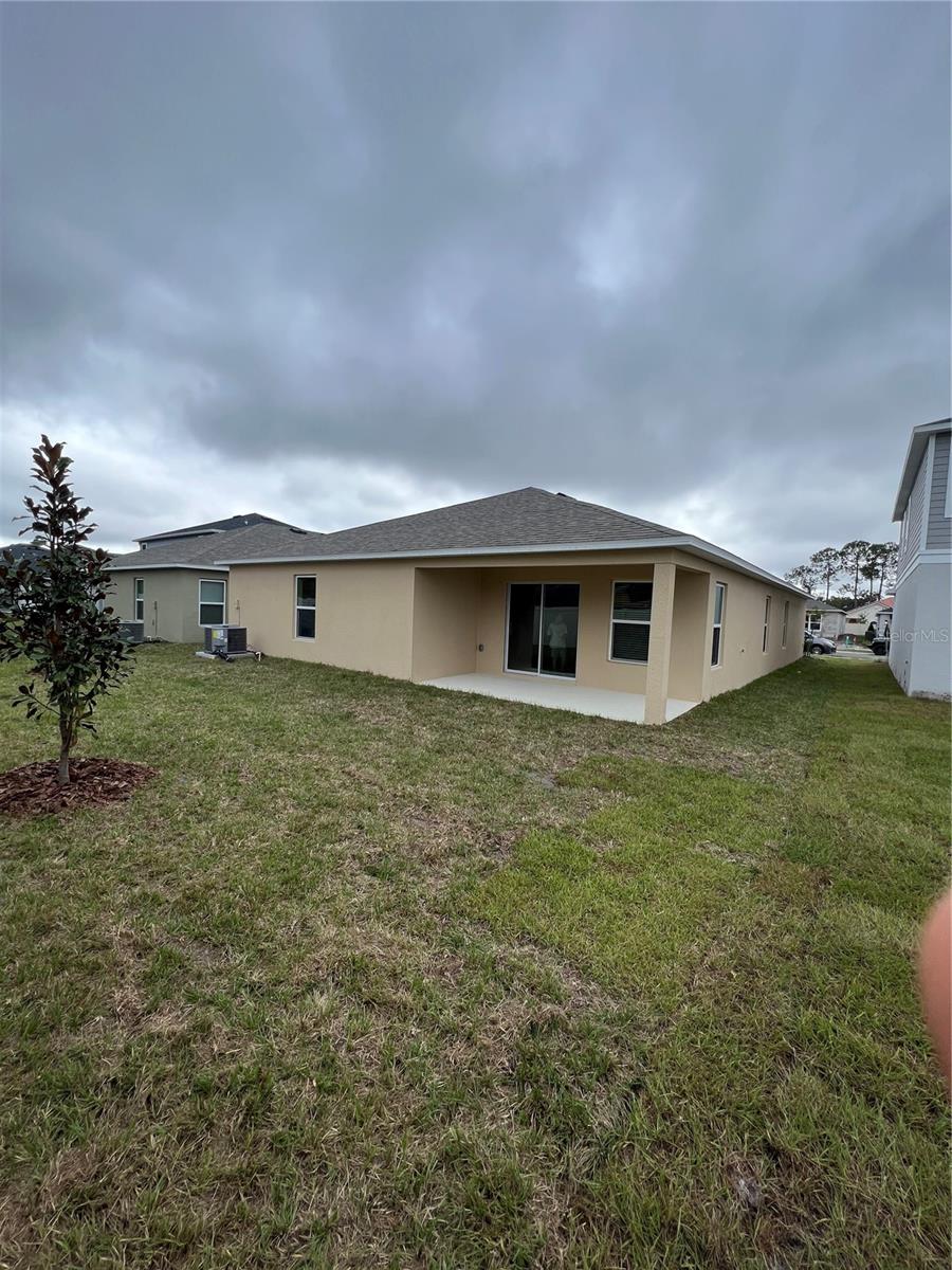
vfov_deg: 106.2
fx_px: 477
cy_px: 635
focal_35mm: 13
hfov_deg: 89.9
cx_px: 476
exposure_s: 1/686
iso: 32
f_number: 1.8
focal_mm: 1.57
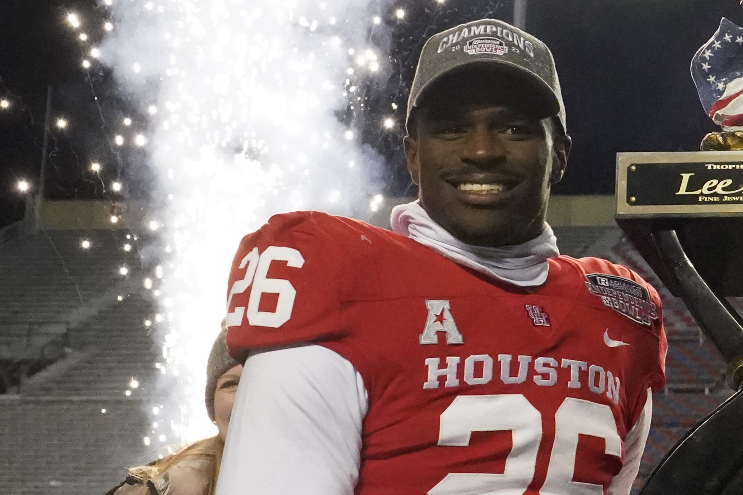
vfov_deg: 13.5
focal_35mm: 101
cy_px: 312
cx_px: 930
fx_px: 2084
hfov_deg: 18.9
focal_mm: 35
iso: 16000
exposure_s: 1/1000
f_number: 6.3
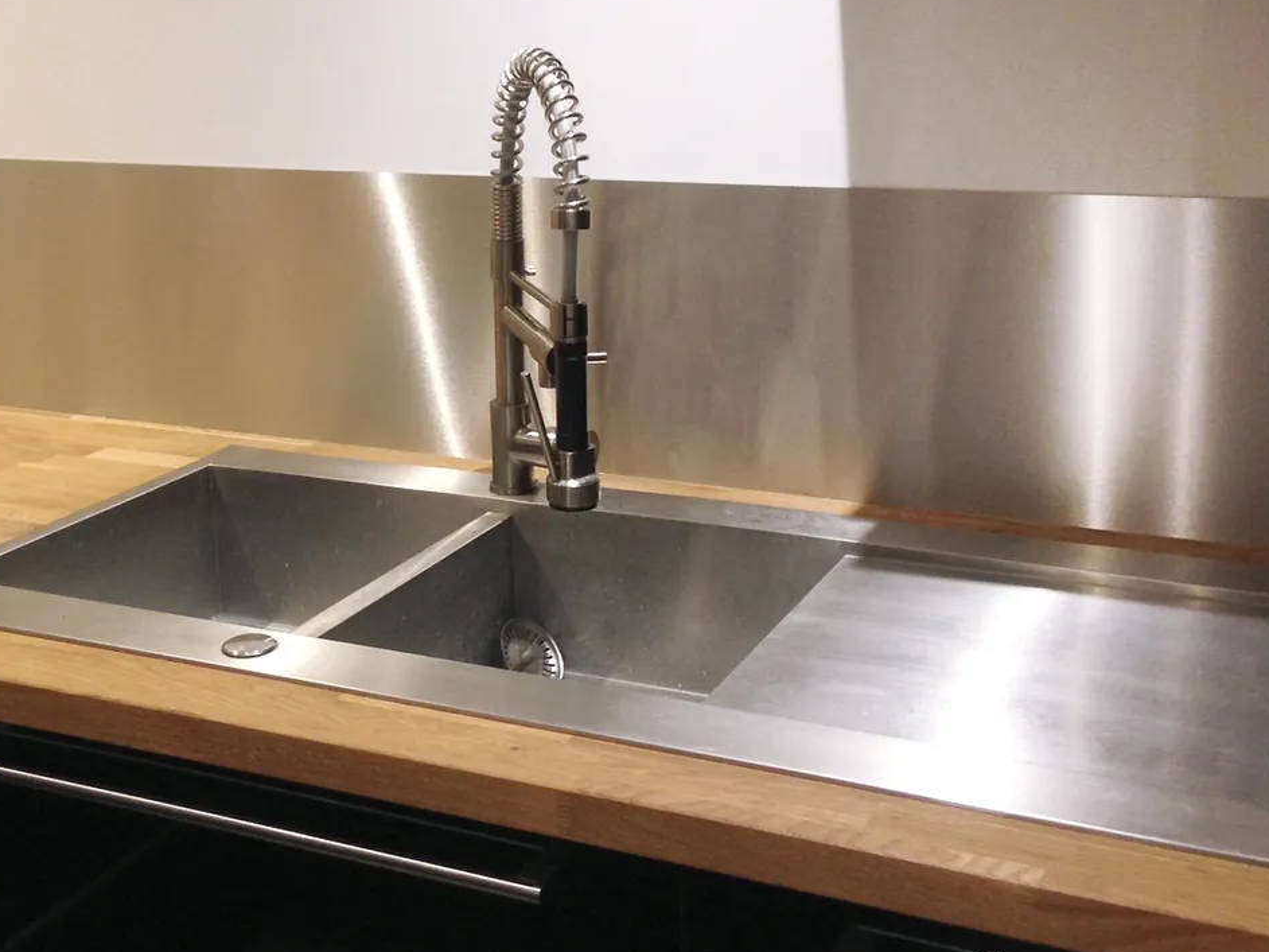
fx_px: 1539
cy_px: 456
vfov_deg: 34.3
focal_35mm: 42
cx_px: 467
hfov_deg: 44.4
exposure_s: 1/20
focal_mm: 4.12
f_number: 2.4
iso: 200
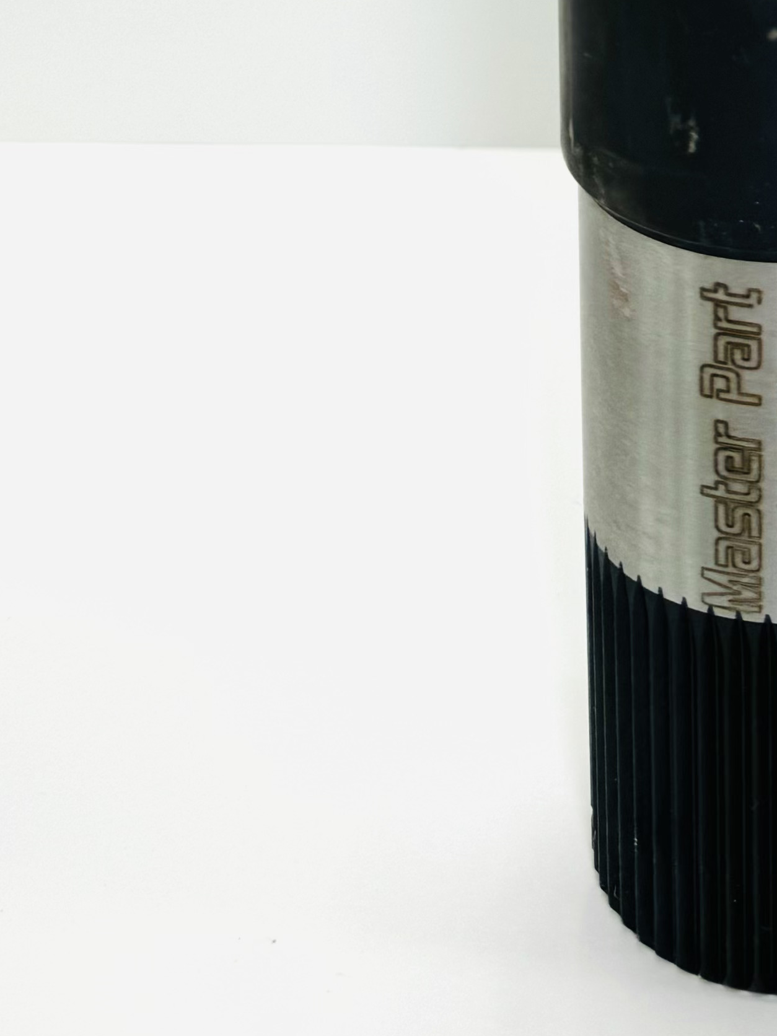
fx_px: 2454
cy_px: -588
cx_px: 788
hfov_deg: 17.5
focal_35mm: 82
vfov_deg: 20.0
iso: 50
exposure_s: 1/100
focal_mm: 6.76
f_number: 1.78
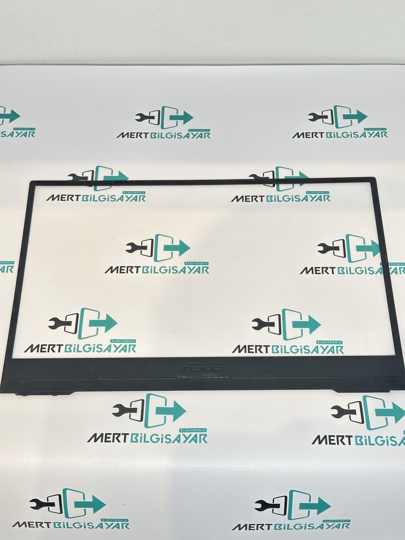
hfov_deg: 30.3
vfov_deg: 39.7
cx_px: 202
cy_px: 270
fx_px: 749
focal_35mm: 48
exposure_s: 1/198
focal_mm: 6.86
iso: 64
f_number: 1.78
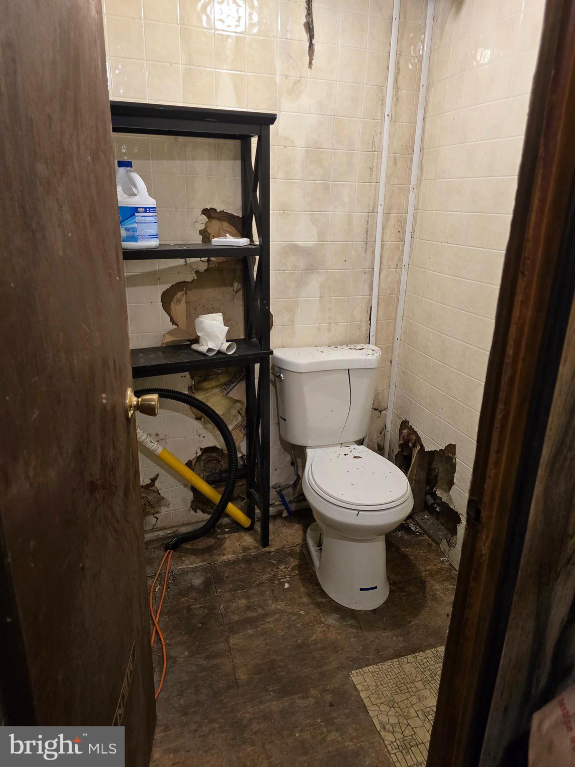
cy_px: 384
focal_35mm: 23
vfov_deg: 73.9
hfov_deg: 58.9
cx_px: 288
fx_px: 509
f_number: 1.7
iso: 400
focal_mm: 6.3
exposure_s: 1/120
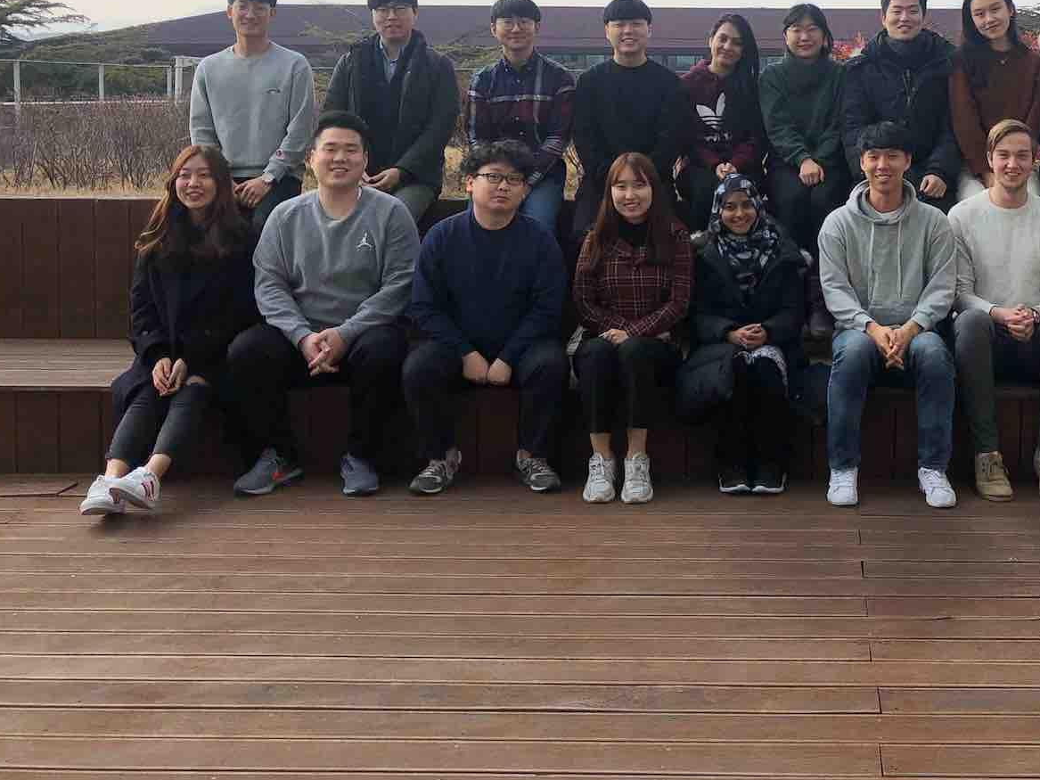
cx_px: 782
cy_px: 157
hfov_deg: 38.6
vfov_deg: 29.6
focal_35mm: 48
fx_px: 1442
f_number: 1.8
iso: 20
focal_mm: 4
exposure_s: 1/2667
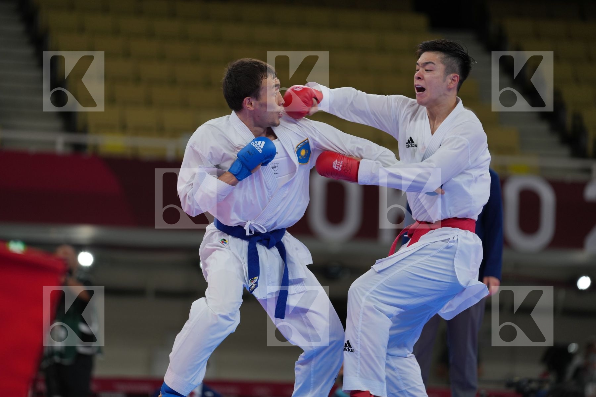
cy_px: 198
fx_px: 3096
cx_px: 298
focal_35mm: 187
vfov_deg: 7.3
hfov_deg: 11.0
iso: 500
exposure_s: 1/1000
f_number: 2.8
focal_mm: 187
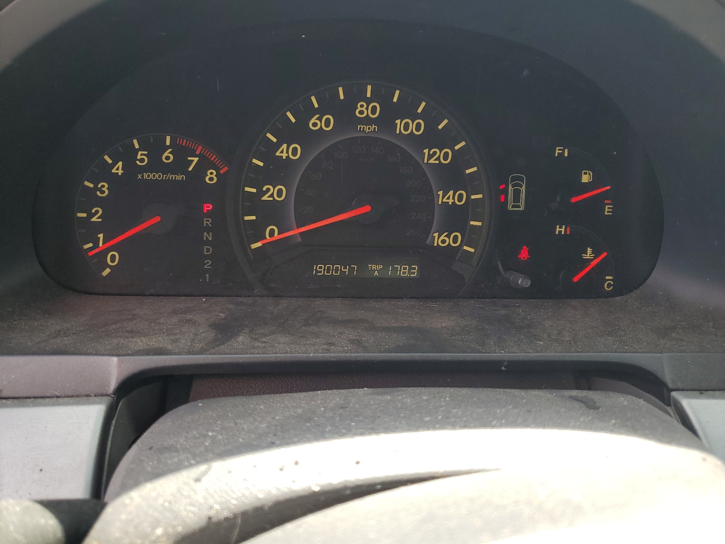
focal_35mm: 26
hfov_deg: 67.3
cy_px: 272
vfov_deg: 53.1
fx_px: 545
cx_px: 362
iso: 50
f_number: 1.5
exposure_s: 1/263
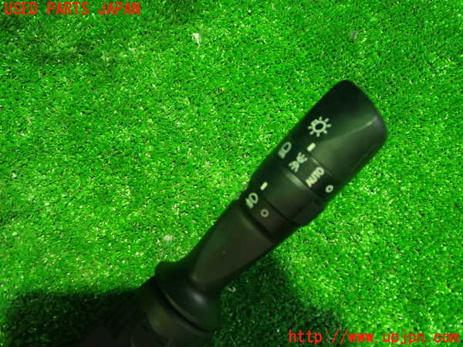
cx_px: 232
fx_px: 401
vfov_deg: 46.8
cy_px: 174
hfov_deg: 60.0
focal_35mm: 30
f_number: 2.3
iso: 800
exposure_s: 1/20
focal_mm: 5.4
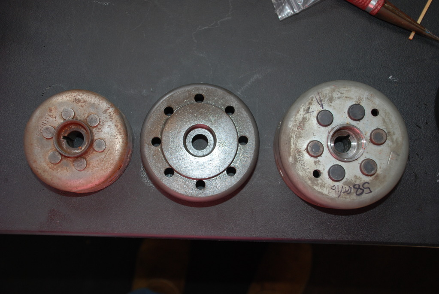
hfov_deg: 46.3
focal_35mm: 42
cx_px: 220
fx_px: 513
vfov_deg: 32.0
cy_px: 147
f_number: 4
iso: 200
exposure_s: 1/60
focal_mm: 28
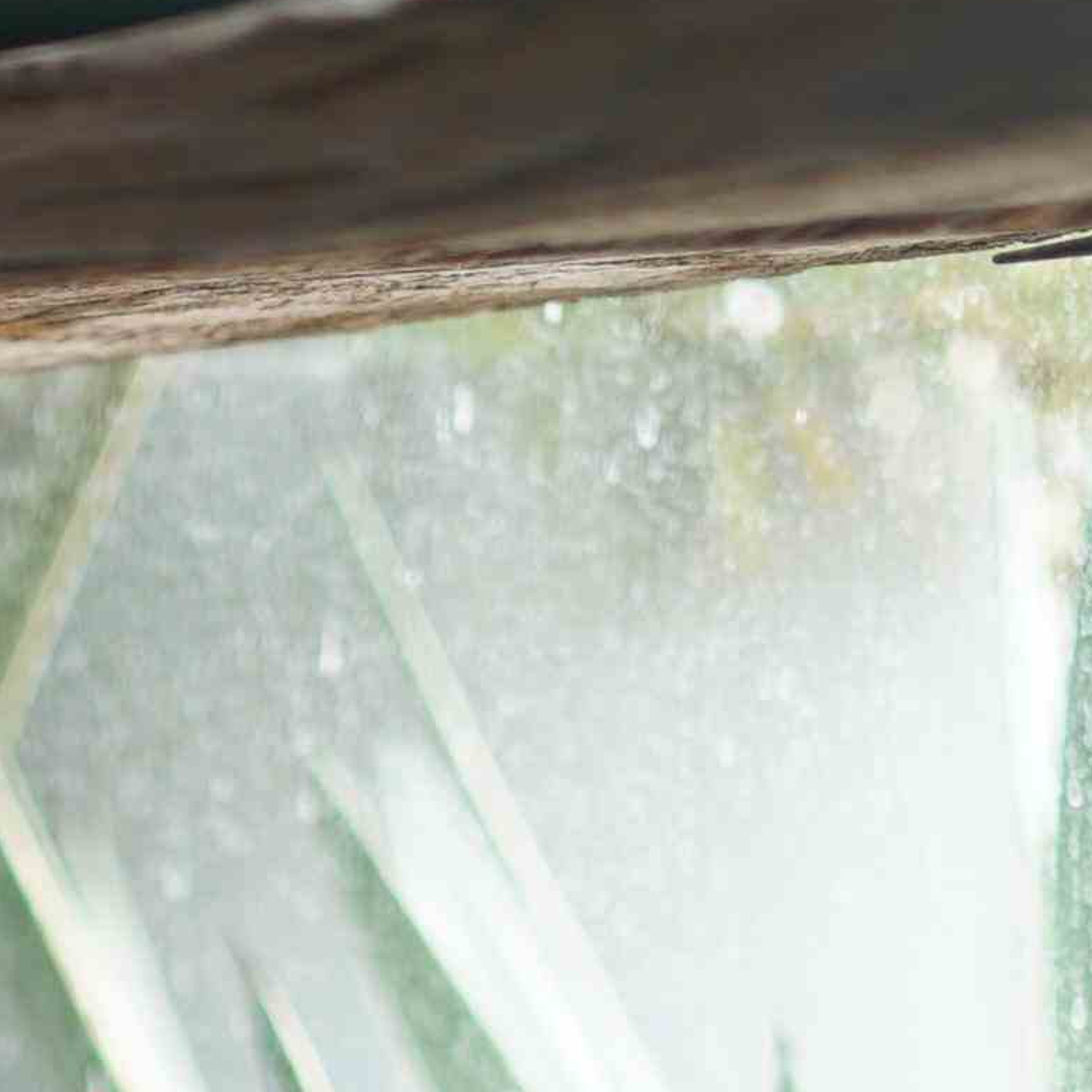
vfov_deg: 7.1
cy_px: 2690
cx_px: -351
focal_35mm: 232
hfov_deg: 7.5
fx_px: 8280
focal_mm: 50
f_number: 2
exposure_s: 1/100
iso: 200
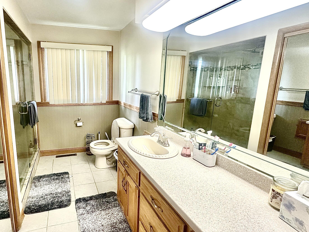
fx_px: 170
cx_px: 109
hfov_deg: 82.5
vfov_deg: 68.7
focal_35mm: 19
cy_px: 113
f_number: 2.2
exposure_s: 1/60
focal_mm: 2.22
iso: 250
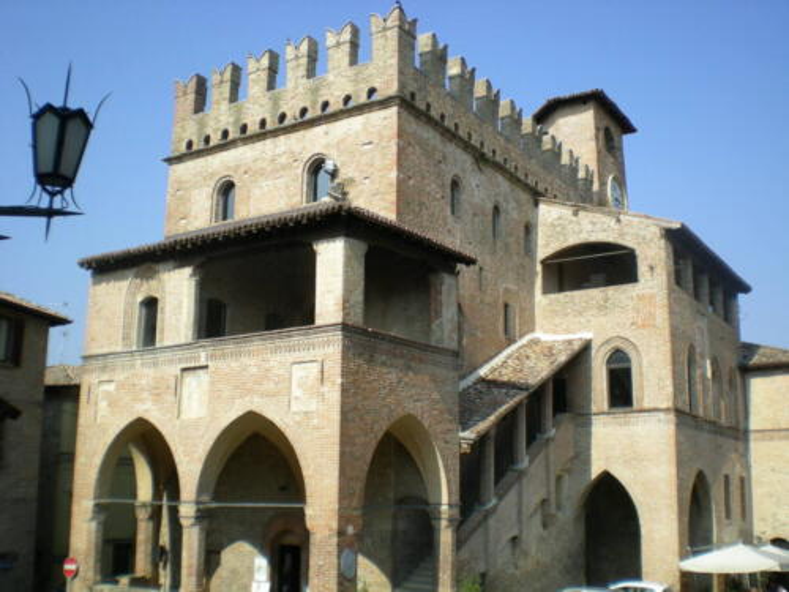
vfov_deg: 37.7
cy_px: 296
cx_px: 394
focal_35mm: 38
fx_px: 866
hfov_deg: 49.0
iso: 50
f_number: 4.6
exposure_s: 1/308
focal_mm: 6.3
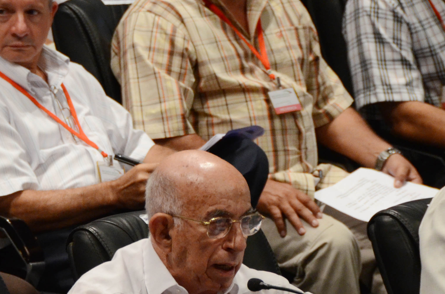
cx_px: 175
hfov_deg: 2.9
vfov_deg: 1.9
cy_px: 239
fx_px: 8918
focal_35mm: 723
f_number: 7.1
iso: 1600
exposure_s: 1/100
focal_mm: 200
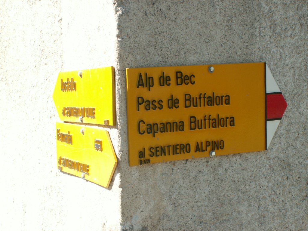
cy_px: 116
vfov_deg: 18.9
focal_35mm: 78
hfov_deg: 25.0
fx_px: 694
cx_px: 154
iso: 50
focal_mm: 12.95
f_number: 3.2
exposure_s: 1/250
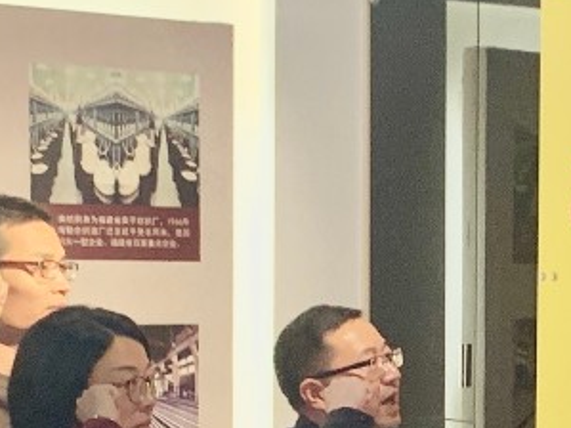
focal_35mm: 139
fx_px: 2292
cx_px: 594
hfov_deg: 14.0
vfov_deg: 10.6
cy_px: 432
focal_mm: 4.25
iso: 160
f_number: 1.8
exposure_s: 1/50
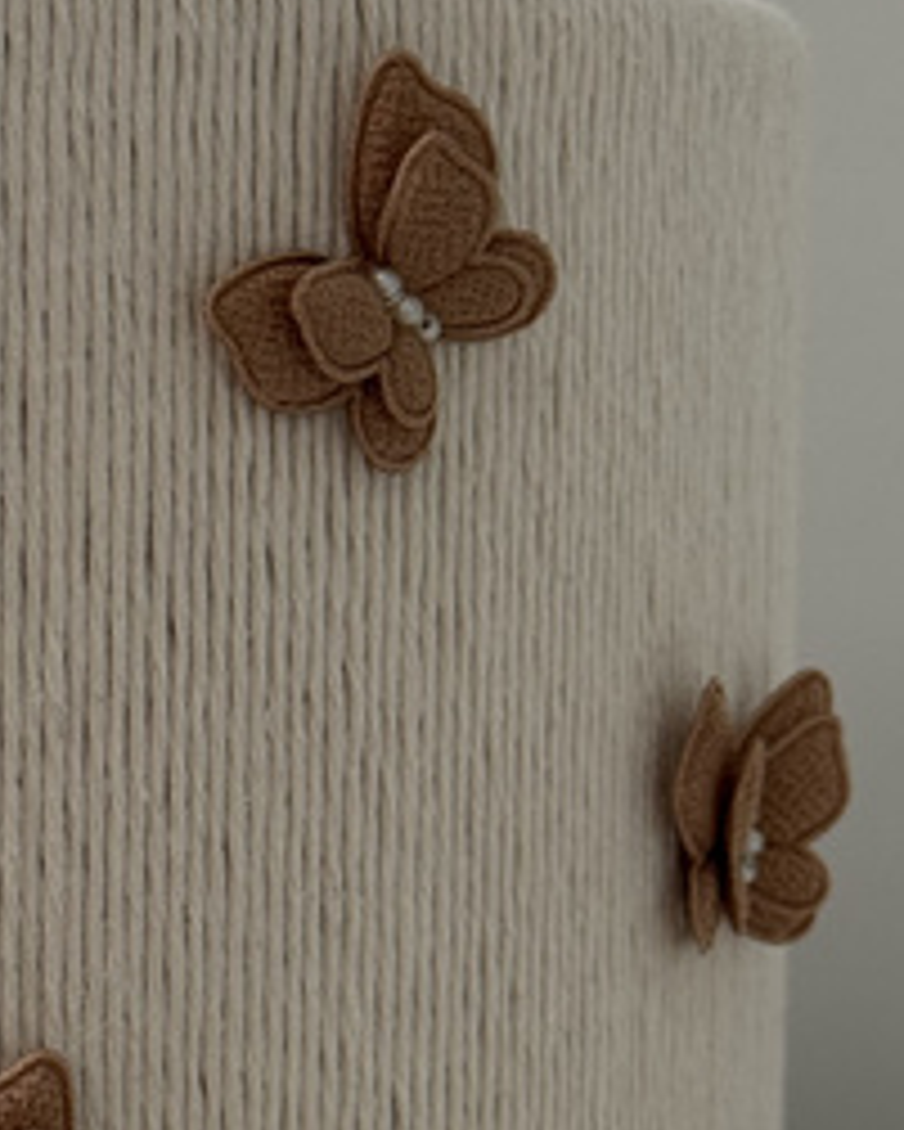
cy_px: 833
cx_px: -90
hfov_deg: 13.5
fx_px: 3743
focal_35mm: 112
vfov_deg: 17.1
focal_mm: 6.76
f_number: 1.78
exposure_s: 1/60
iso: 160
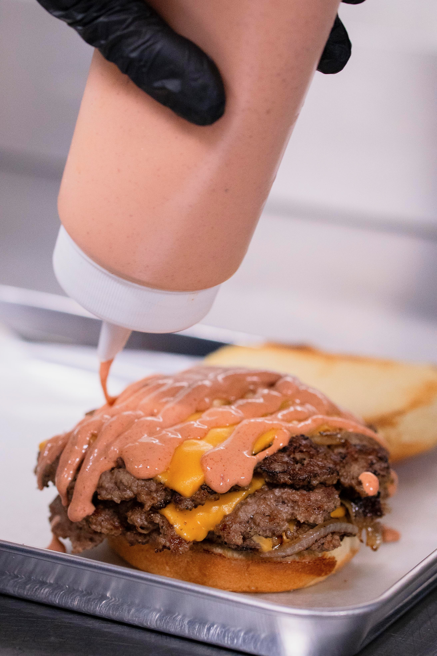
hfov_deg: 10.8
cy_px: 328
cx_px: 218
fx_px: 2312
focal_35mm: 127
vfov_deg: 16.1
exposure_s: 1/250
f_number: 4
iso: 2000
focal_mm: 85
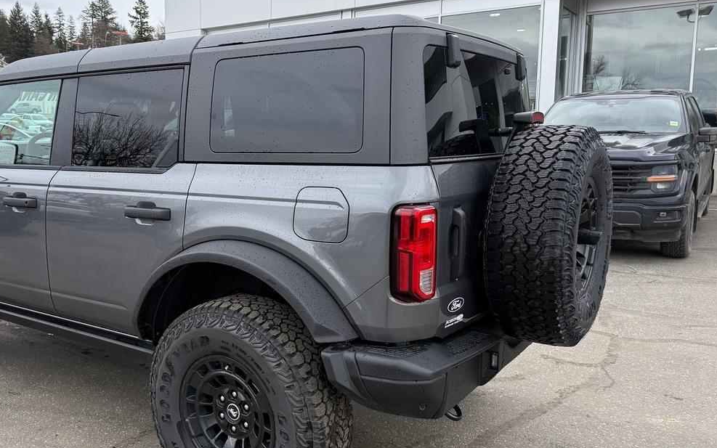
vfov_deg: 38.3
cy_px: 224
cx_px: 256
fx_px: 645
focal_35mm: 33
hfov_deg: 57.2
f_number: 1.78
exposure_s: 1/1271
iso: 100
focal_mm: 6.76
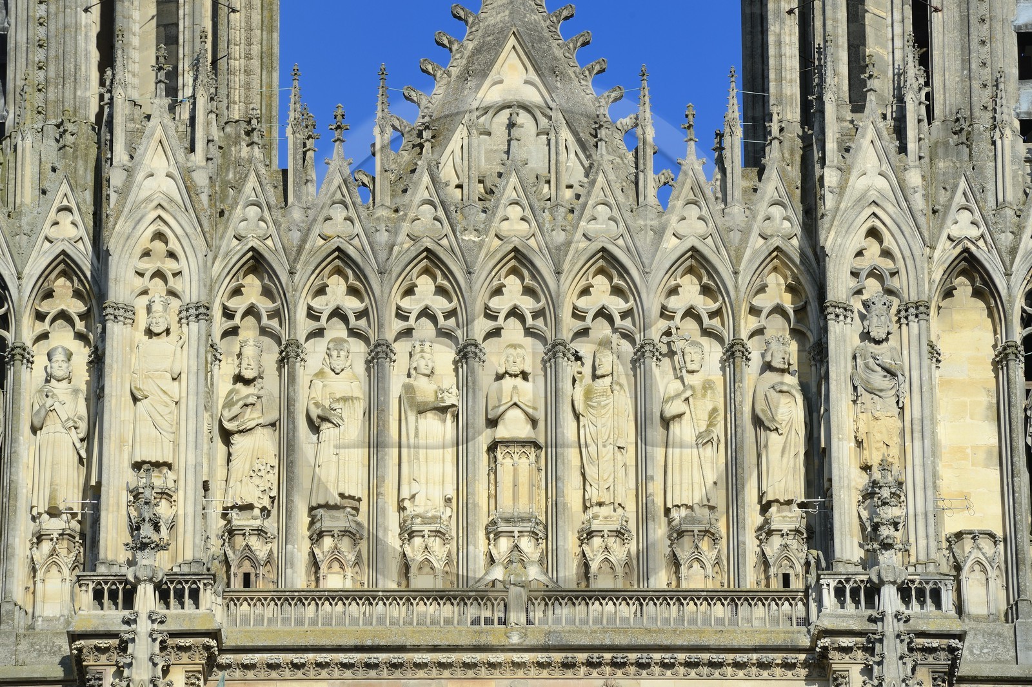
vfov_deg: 6.9
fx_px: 5732
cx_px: 516
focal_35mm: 200
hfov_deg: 10.3
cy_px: 344
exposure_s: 1/200
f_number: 10
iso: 100
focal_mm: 200
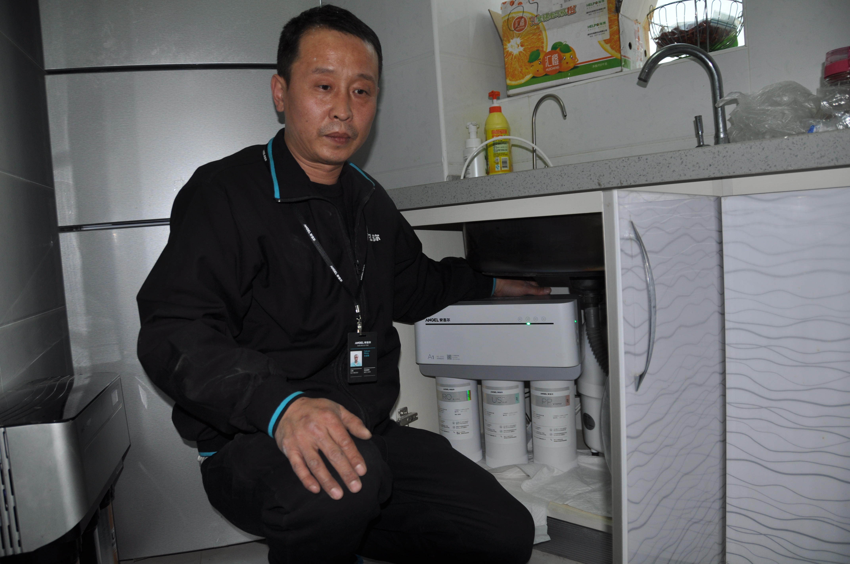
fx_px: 637
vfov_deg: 47.8
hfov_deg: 67.4
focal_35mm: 27
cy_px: 282
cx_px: 425
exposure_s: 1/60
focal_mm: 18
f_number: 3.5
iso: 200
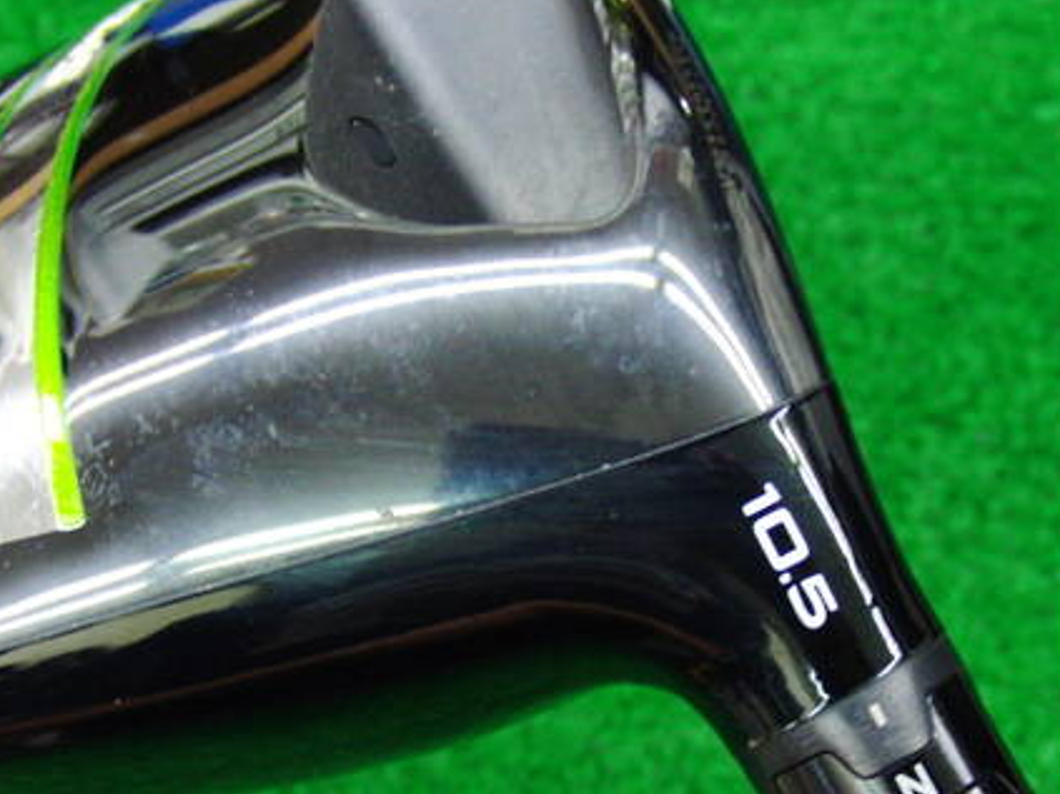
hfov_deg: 34.2
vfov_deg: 25.8
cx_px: 654
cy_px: 574
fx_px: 1714
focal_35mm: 56
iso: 400
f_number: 3.6
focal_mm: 6.42
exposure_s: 1/25
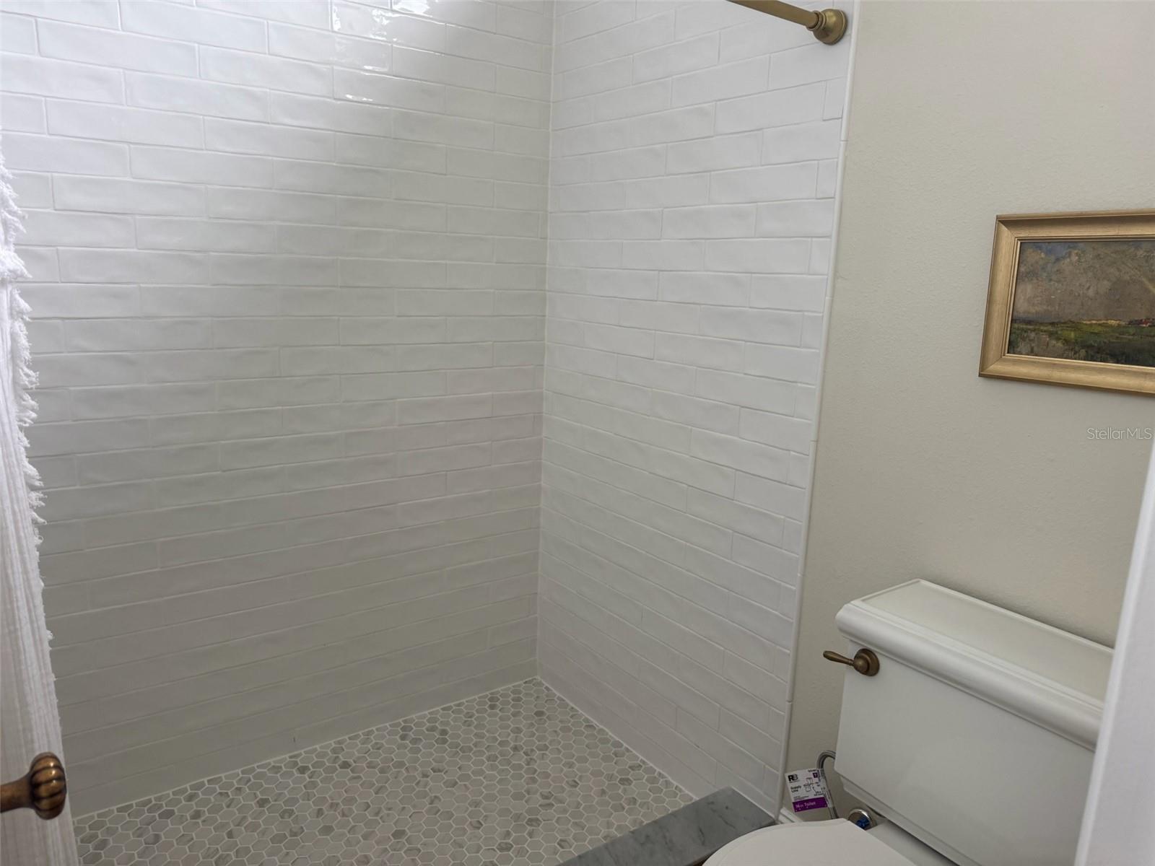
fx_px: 801
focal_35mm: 24
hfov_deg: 71.6
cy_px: 433
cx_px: 578
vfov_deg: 56.8
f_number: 1.78
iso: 160
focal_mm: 6.76
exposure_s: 1/120
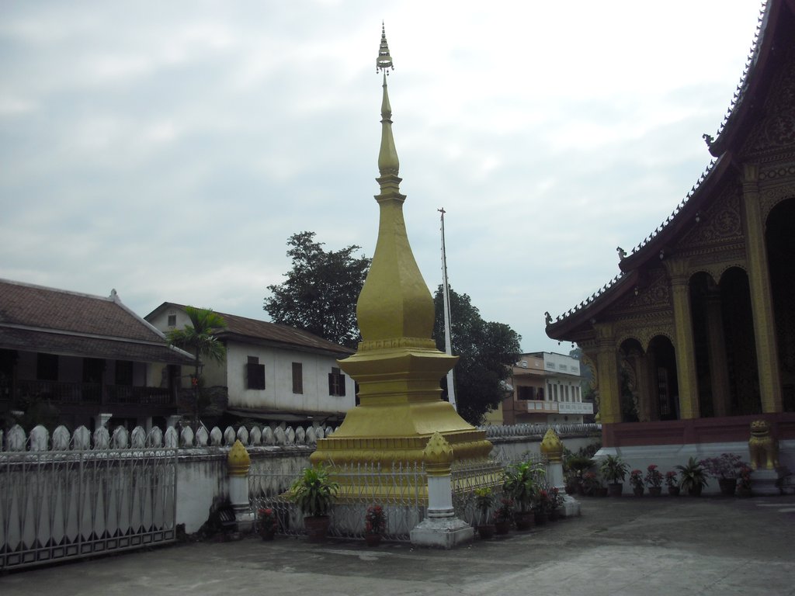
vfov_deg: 37.7
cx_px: 398
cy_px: 298
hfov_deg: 49.0
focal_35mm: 38
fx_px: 873
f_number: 8
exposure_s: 1/320
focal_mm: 6.2
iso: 100
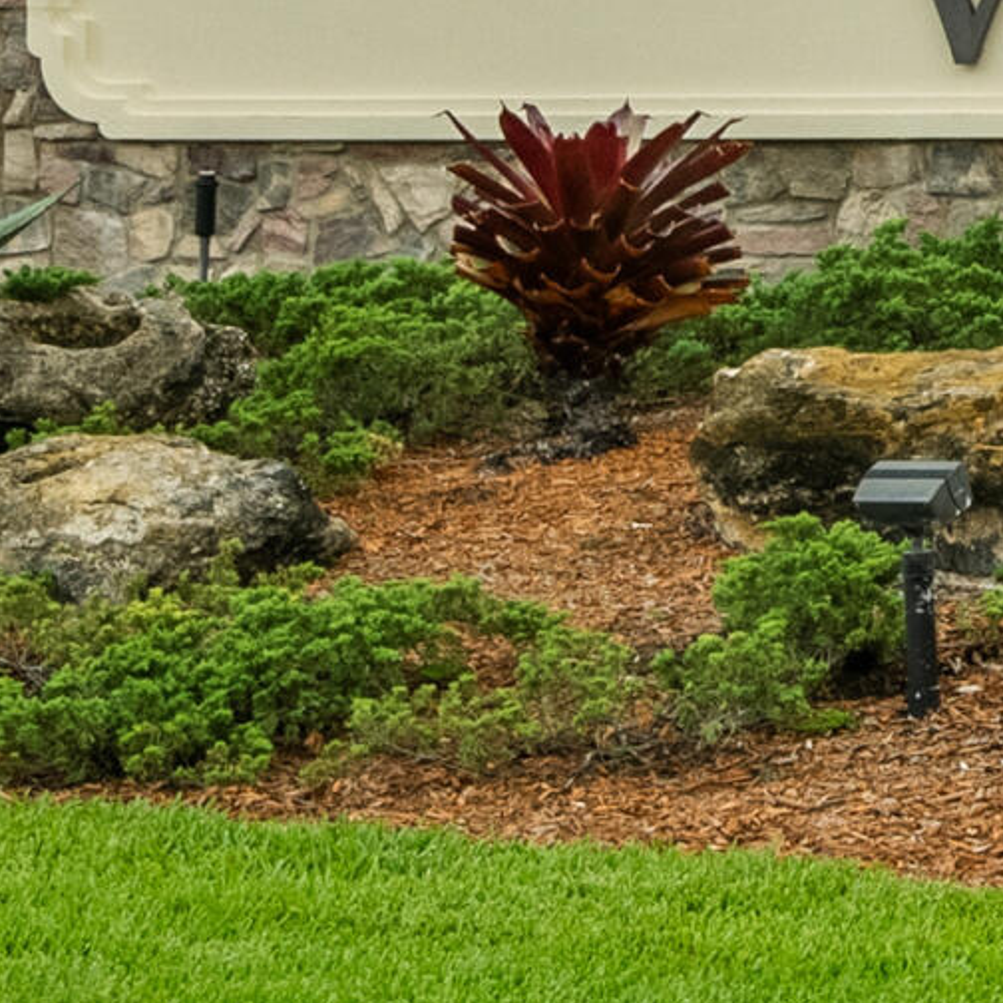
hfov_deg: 9.3
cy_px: -81
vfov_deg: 10.7
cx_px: 2603
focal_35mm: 162
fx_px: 5311
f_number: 8
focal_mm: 32
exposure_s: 1/250
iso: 2000
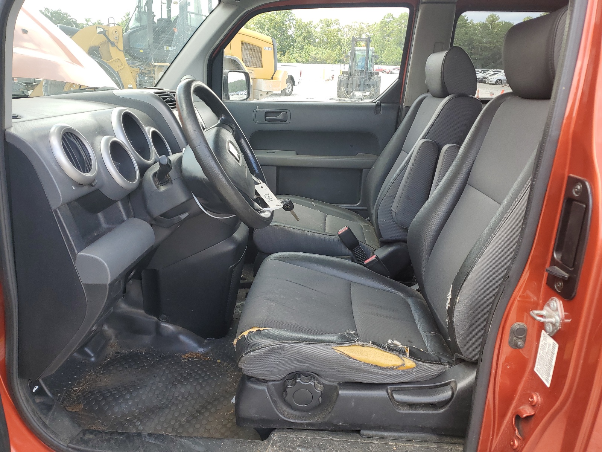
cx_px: 301
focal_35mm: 26
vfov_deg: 53.1
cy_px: 226
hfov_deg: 67.3
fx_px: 452
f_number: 1.5
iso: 50
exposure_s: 1/303
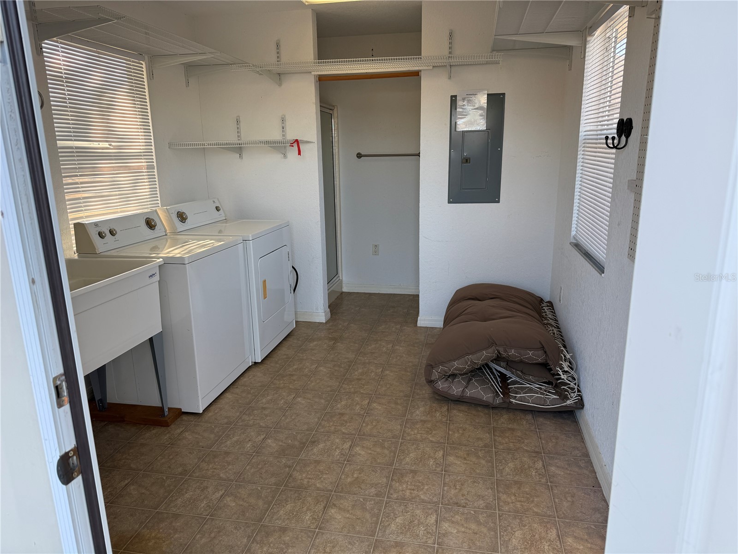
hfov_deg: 71.6
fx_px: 512
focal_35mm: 24
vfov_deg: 56.8
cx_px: 369
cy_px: 277
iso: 80
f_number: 1.78
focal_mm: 6.76
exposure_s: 1/265
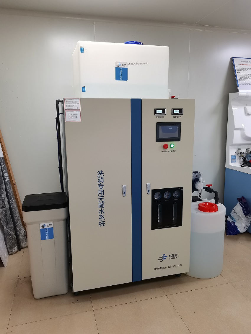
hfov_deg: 51.4
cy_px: 167
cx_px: 126
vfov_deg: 65.3
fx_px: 261
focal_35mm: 27
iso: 200
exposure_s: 1/50
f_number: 1.9
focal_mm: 4.94
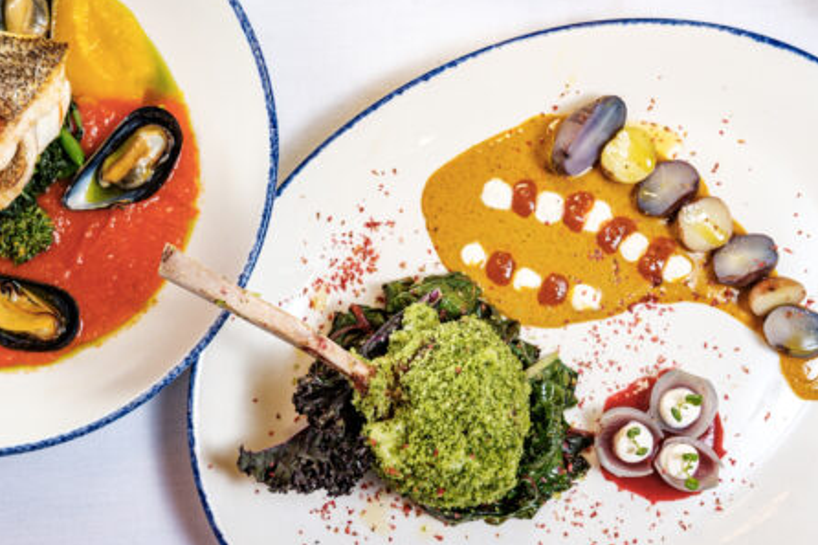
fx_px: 1431
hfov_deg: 31.9
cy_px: 287
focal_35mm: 63
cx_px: 383
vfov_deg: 21.6
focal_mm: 35
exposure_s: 1/30
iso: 320
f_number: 8
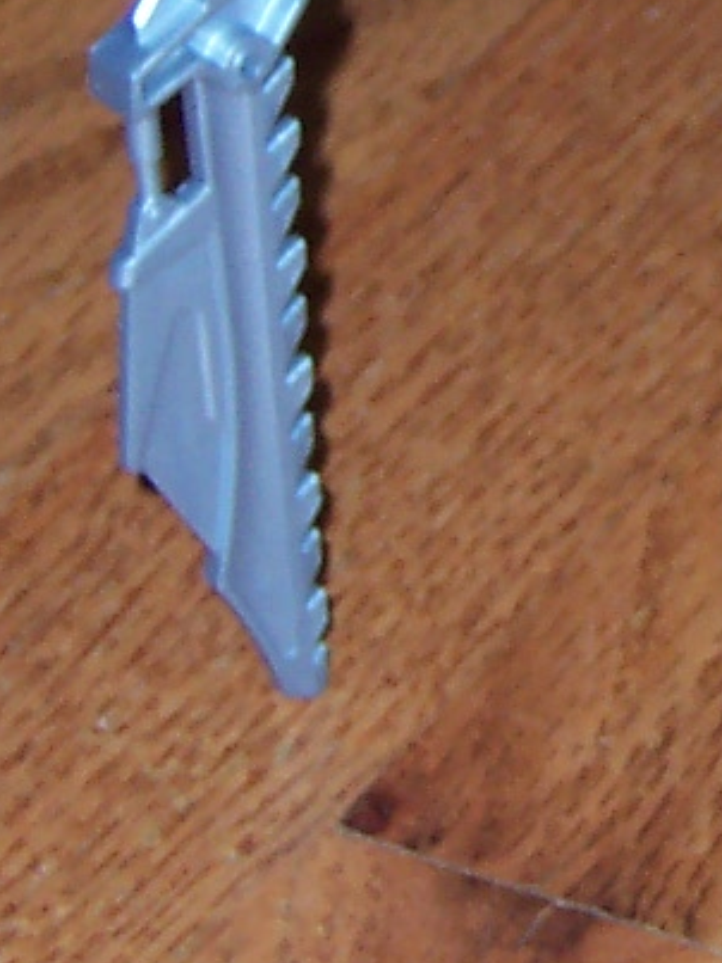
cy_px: -545
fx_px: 9488
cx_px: 1203
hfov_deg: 4.3
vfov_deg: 5.7
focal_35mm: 341
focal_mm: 12.8
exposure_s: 1/90
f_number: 4
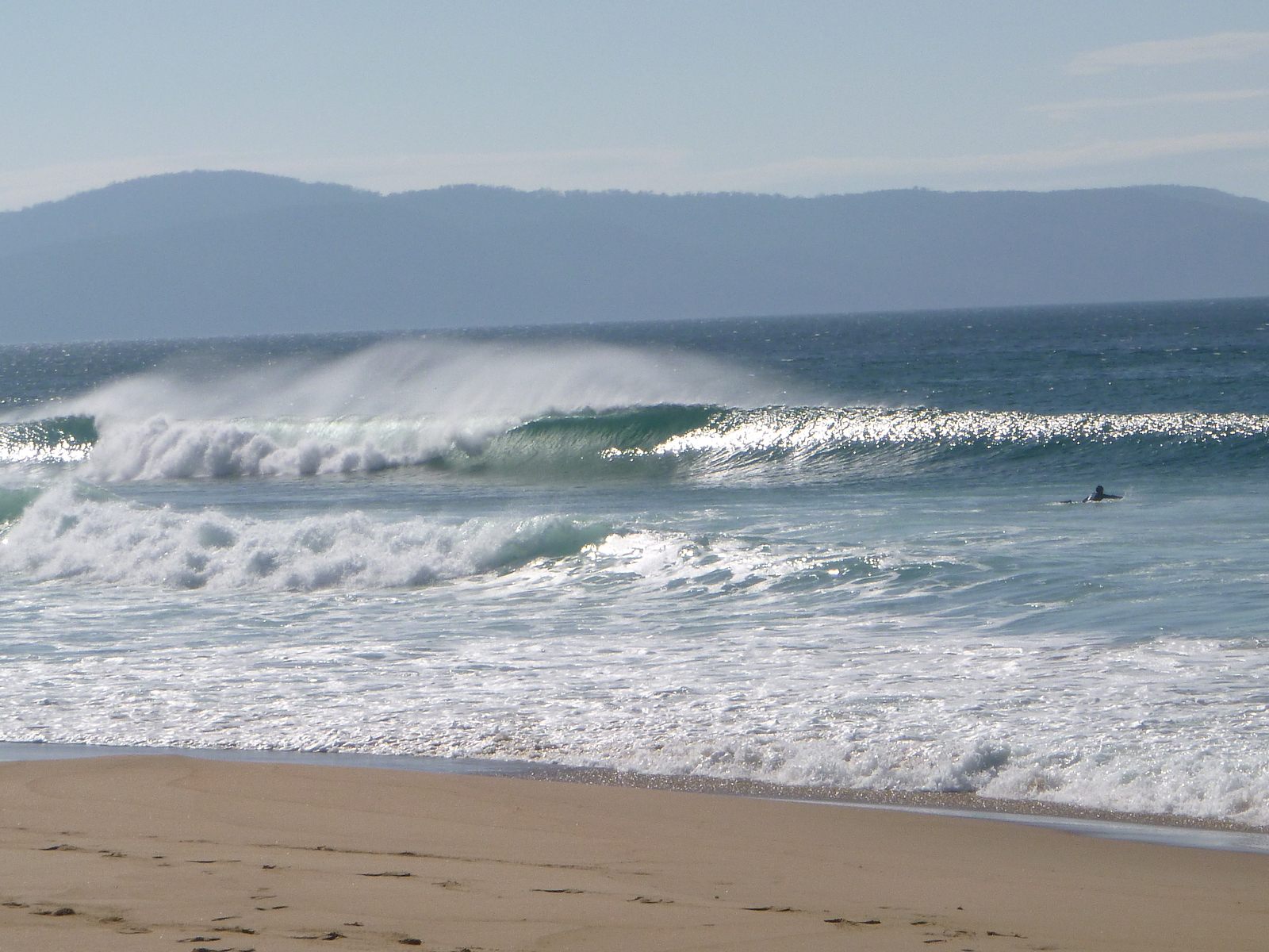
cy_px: 476
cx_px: 634
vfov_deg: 8.7
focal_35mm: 170
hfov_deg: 11.6
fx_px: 6232
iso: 100
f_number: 5.7
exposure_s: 1/1000
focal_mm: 18
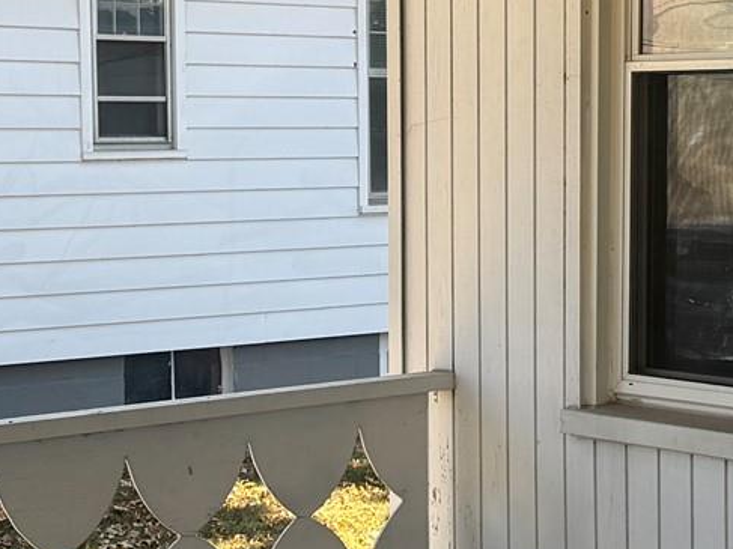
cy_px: 253
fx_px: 2138
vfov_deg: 14.6
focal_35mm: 101
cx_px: 497
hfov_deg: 19.4
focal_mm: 6.76
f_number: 1.78
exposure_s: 1/864
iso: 80
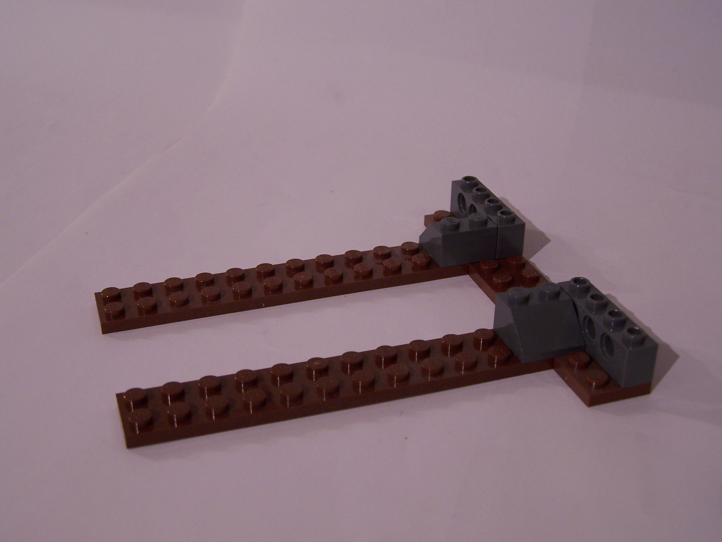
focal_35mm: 51
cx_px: 361
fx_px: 1064
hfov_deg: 37.5
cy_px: 271
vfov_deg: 28.6
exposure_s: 1/4
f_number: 3
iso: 80
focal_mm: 8.5
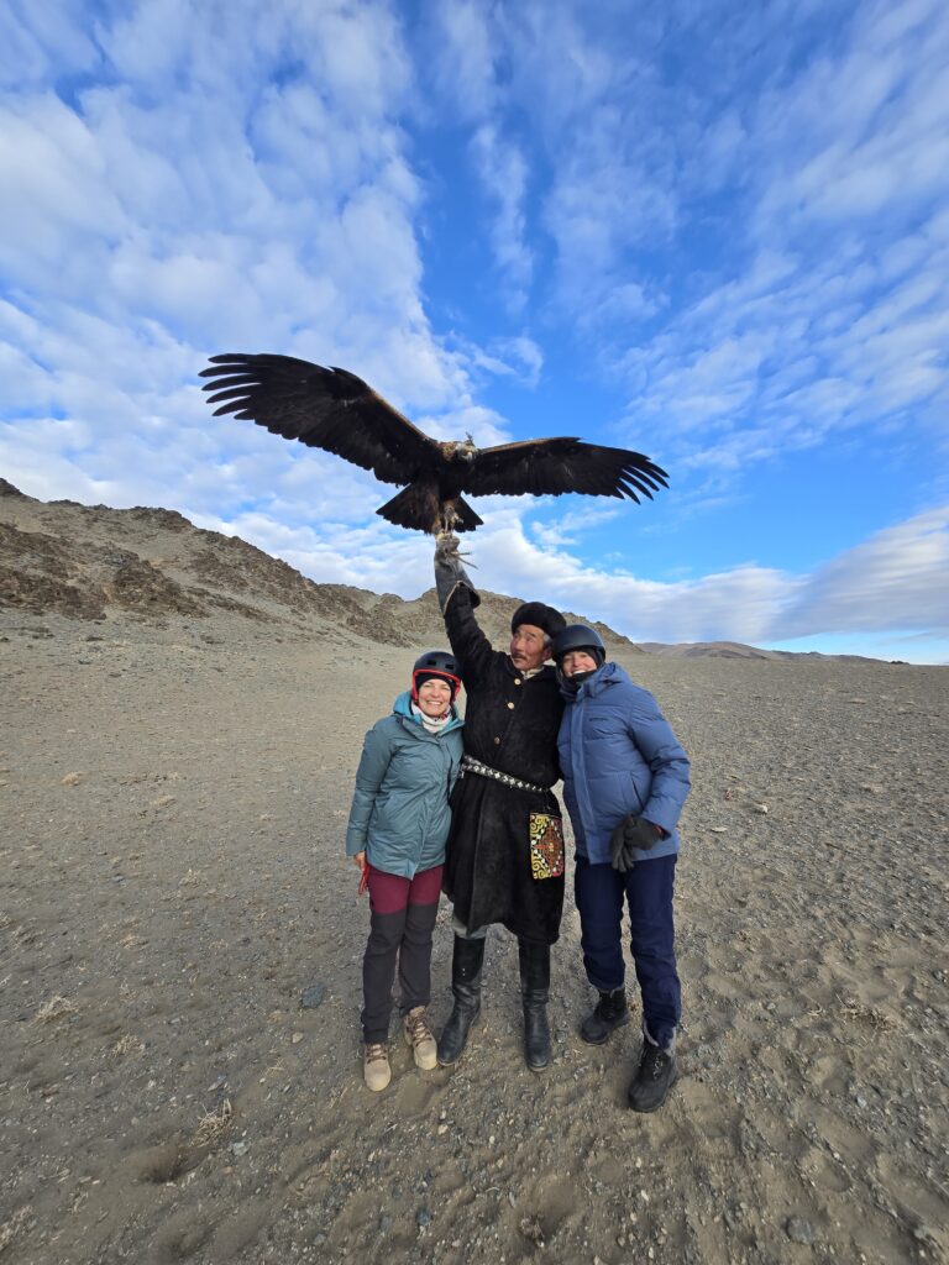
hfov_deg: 89.9
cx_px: 474
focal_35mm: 13
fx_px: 475
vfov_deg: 106.2
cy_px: 632
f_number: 2.2
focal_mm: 2.2
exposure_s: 1/593
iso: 50
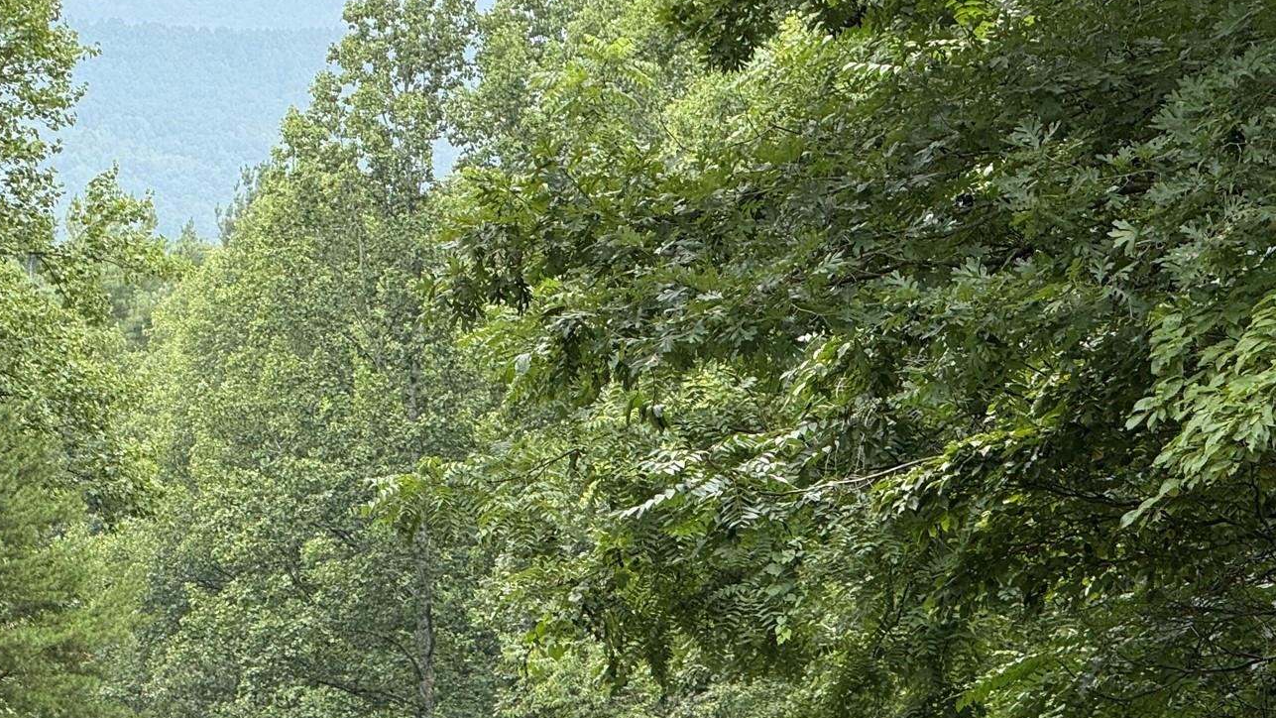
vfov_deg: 5.8
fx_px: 7038
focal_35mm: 208
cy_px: 511
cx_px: 341
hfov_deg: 10.3
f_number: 2.8
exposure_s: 1/344
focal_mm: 15.66
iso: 64
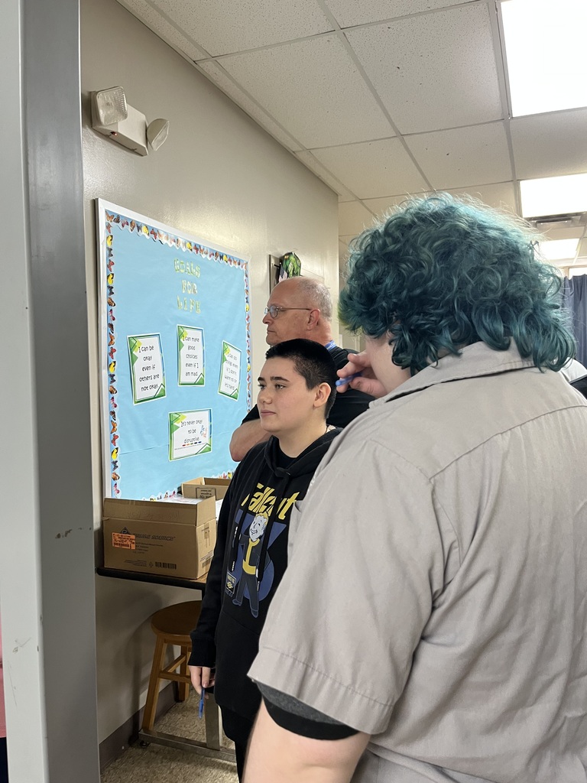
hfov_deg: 53.1
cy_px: 392
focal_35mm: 26
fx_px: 588
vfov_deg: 67.3
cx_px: 294
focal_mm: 5.1
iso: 160
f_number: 1.6
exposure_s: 1/60
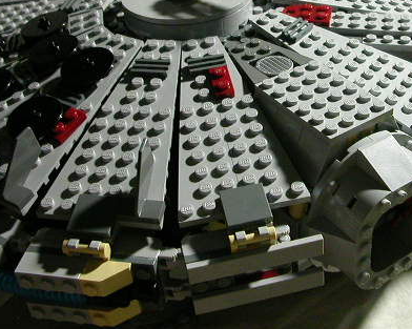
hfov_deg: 31.4
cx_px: 307
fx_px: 719
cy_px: 97
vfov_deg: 25.6
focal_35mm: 59
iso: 400
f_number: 2.7
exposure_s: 1/14.4
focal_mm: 5.6
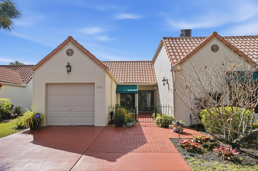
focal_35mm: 24
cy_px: 86
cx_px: 129
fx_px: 172
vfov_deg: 53.0
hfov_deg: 73.8
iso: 400
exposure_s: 1/8000
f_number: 8
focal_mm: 24
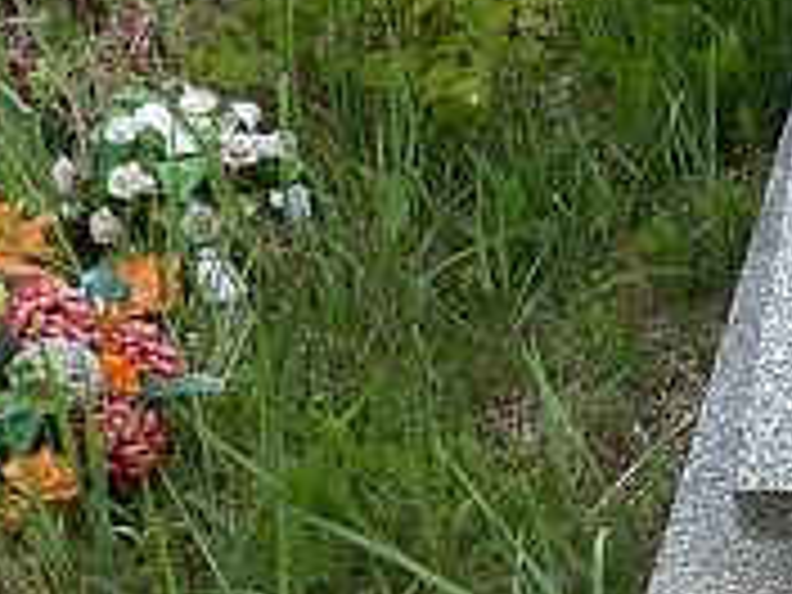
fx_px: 2082
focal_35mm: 91
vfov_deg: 16.2
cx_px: 1192
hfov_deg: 18.9
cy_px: 396
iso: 100
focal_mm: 4.5
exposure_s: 1/200
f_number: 4
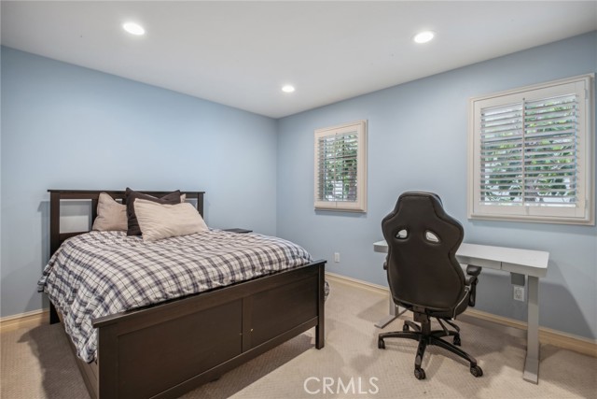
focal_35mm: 15
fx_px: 249
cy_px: 200
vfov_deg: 77.4
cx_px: 298
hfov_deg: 100.4
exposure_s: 1/4
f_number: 8
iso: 160
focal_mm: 10
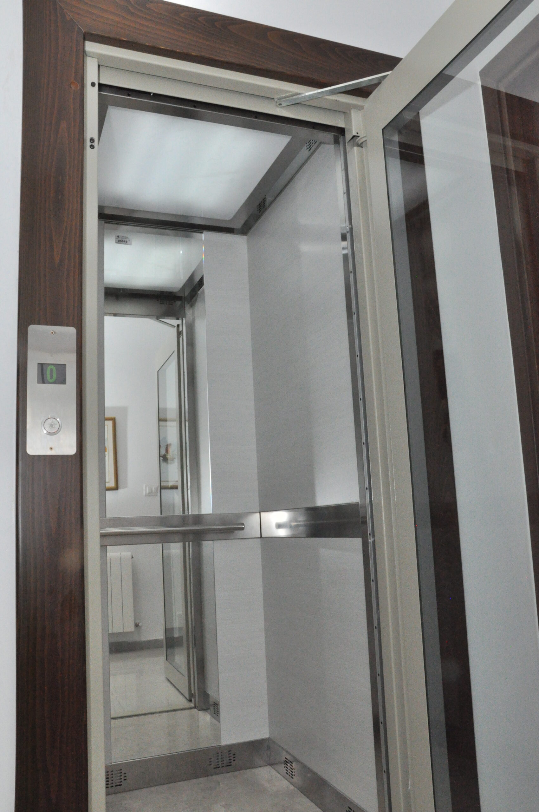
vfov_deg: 59.6
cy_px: 406
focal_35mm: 32
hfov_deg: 41.6
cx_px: 270
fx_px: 709
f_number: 22
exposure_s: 1/200
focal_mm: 21
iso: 2500
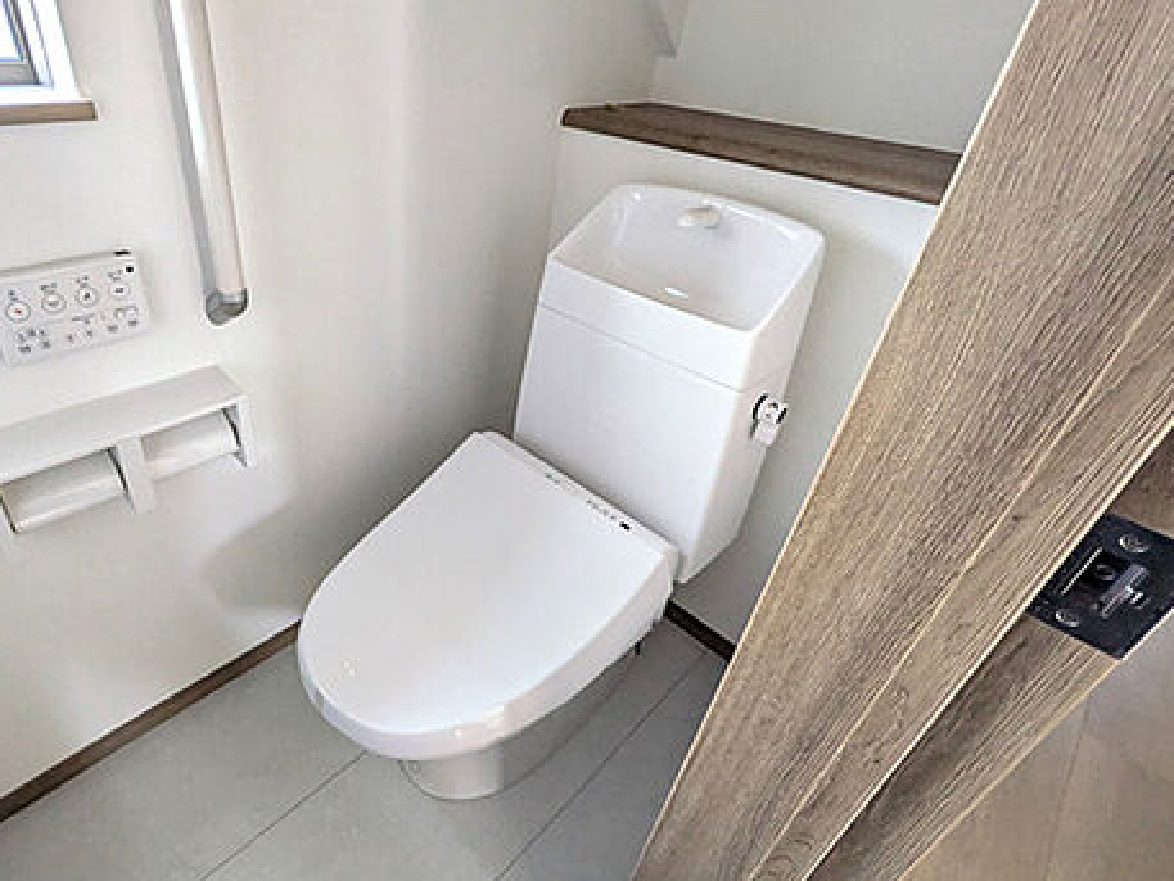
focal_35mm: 19
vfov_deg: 68.6
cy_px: 412
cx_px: 457
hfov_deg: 83.4
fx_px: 645
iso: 77
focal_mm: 1.83
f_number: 2.2
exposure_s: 1/33.3
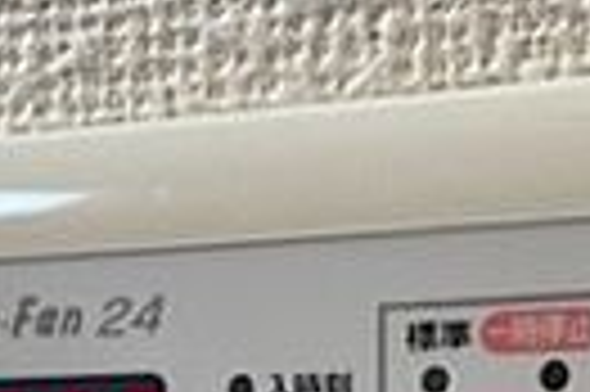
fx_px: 2030
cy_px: 667
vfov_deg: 10.5
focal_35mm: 124
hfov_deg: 16.5
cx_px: 230
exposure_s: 1/120
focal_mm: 4.2
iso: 80
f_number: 1.6
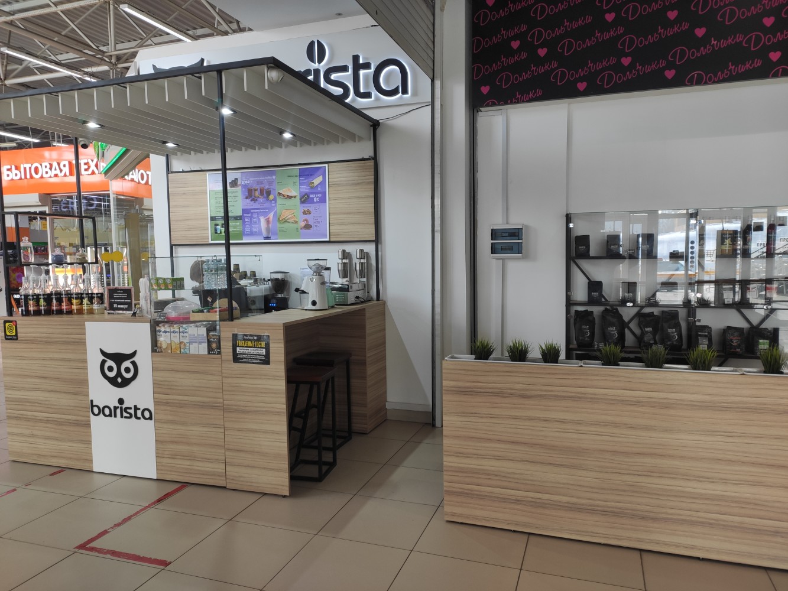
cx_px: 394
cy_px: 296
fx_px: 569
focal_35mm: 25
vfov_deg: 54.9
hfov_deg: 69.4
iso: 115
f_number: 1.79
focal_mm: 4.74
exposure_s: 1/100
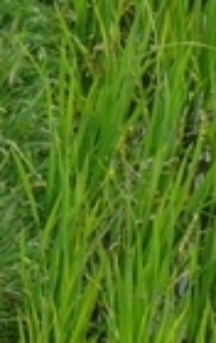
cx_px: -314
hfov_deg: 4.0
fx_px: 3058
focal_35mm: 326
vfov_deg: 6.4
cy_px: -100
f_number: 4.6
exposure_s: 1/320
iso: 100
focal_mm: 11.8
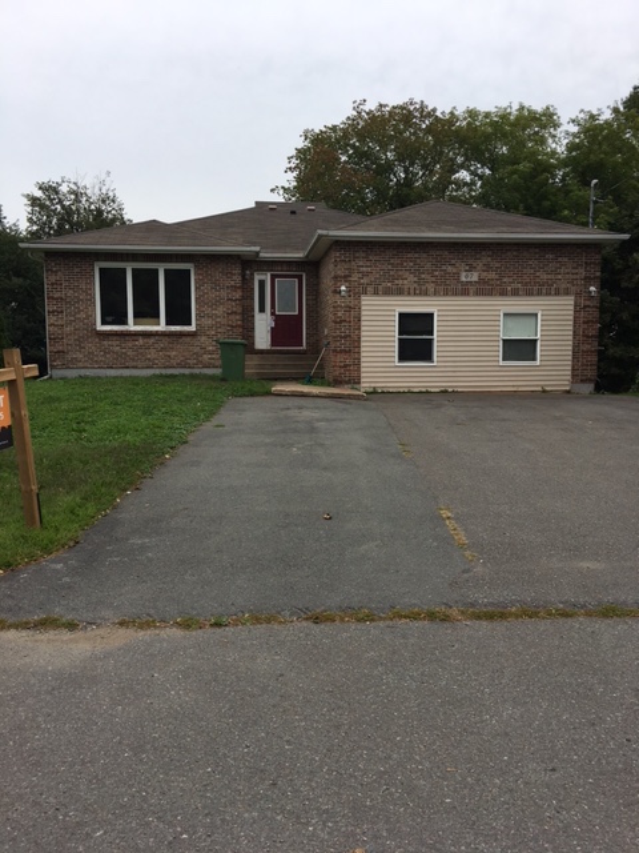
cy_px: 426
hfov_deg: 48.2
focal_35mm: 29
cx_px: 320
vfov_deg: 61.7
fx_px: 714
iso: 25
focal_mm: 4.15
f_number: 2.2
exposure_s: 1/651
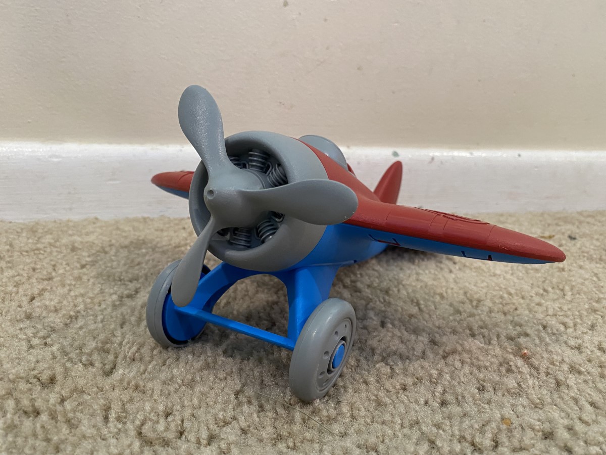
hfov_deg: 67.3
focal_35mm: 26
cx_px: 303
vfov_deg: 53.1
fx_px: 455
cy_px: 228
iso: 250
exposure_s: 1/60
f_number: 1.8
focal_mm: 4.25
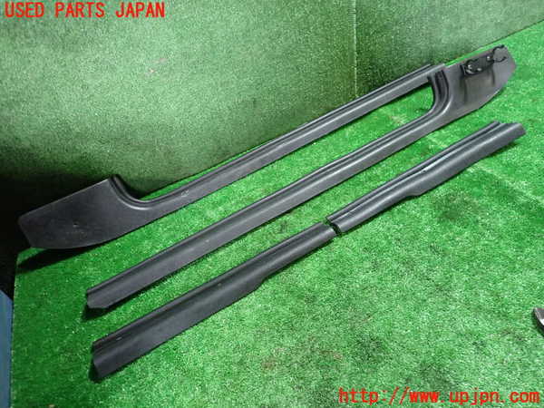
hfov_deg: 69.4
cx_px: 272
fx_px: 393
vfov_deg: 54.9
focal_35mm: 25
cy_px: 204
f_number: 2
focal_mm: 4.5
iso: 400
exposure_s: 1/30
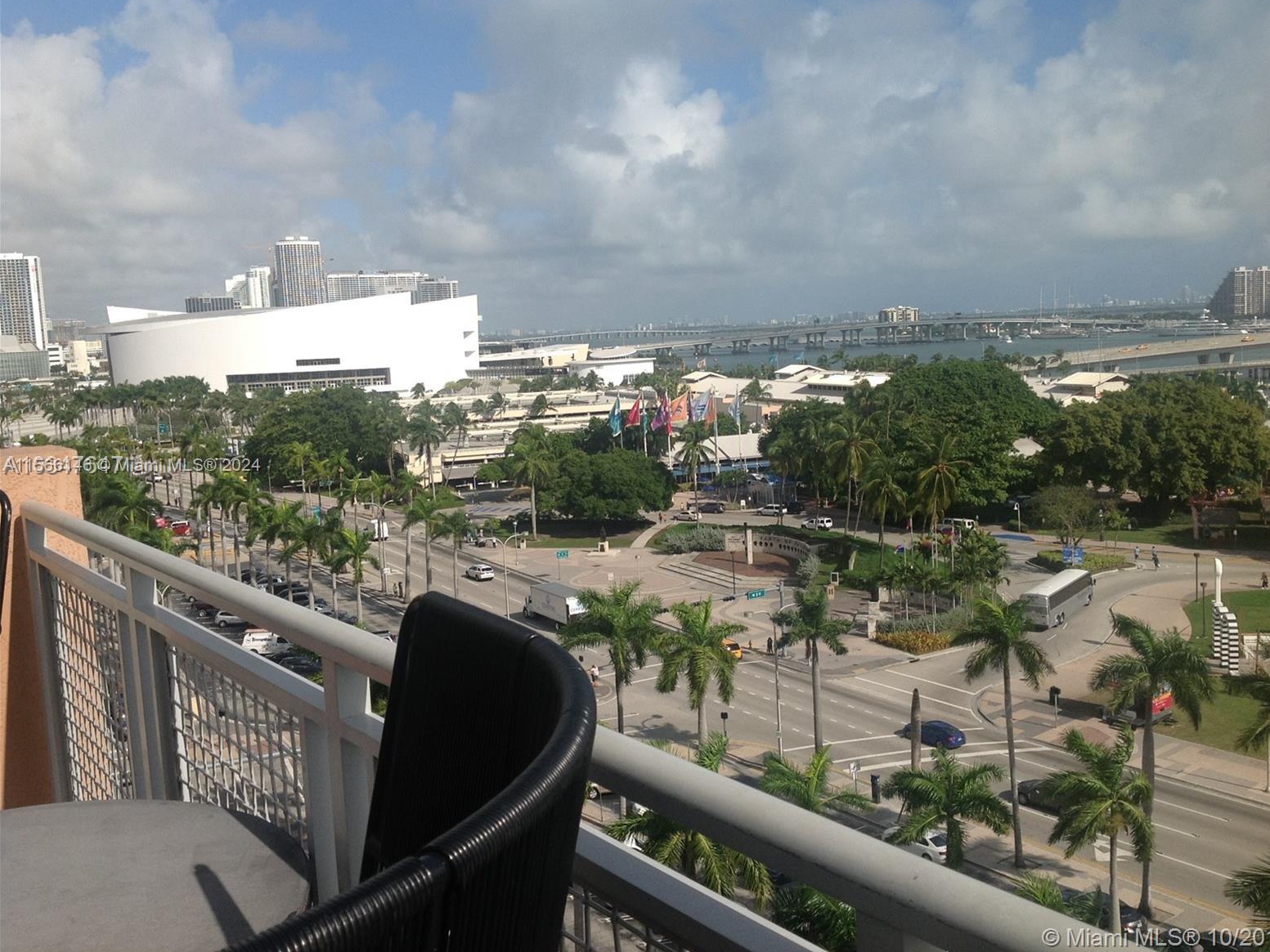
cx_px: 653
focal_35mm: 36
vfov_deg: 39.7
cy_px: 467
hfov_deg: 51.3
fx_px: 1321
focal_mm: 4.28
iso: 50
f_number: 2.4
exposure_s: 1/2519
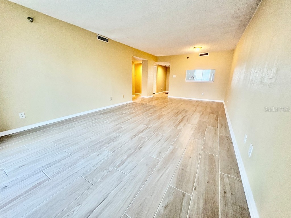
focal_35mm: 14
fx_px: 118
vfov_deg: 85.7
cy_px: 109
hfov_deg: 102.1
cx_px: 146
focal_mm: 2.22
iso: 400
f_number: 2.2
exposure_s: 1/120
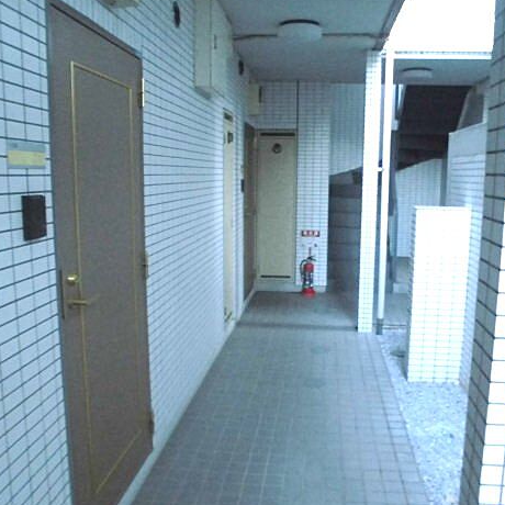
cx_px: 276
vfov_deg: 51.1
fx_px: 528
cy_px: 256
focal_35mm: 32
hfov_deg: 51.0
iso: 800
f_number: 3.5
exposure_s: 1/13
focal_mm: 4.6
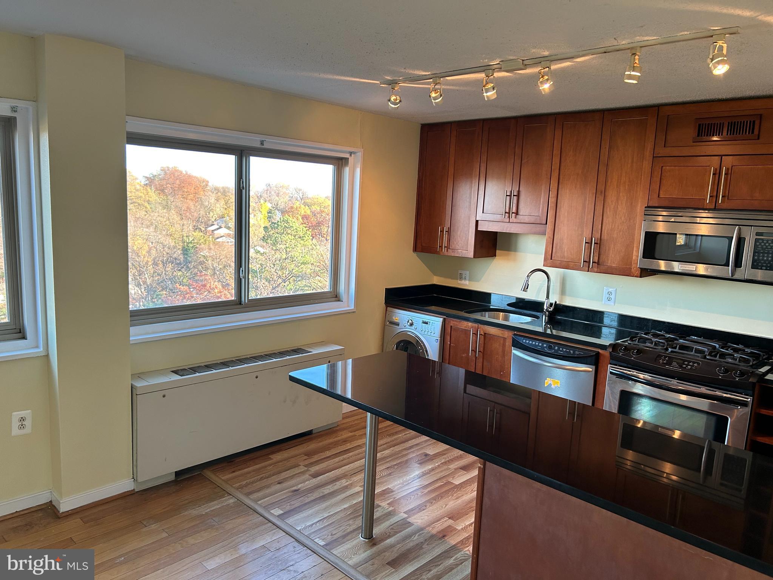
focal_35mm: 26
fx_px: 581
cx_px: 386
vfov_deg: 53.1
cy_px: 290
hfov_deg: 67.3
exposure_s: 1/120
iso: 125
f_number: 1.5
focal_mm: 5.7
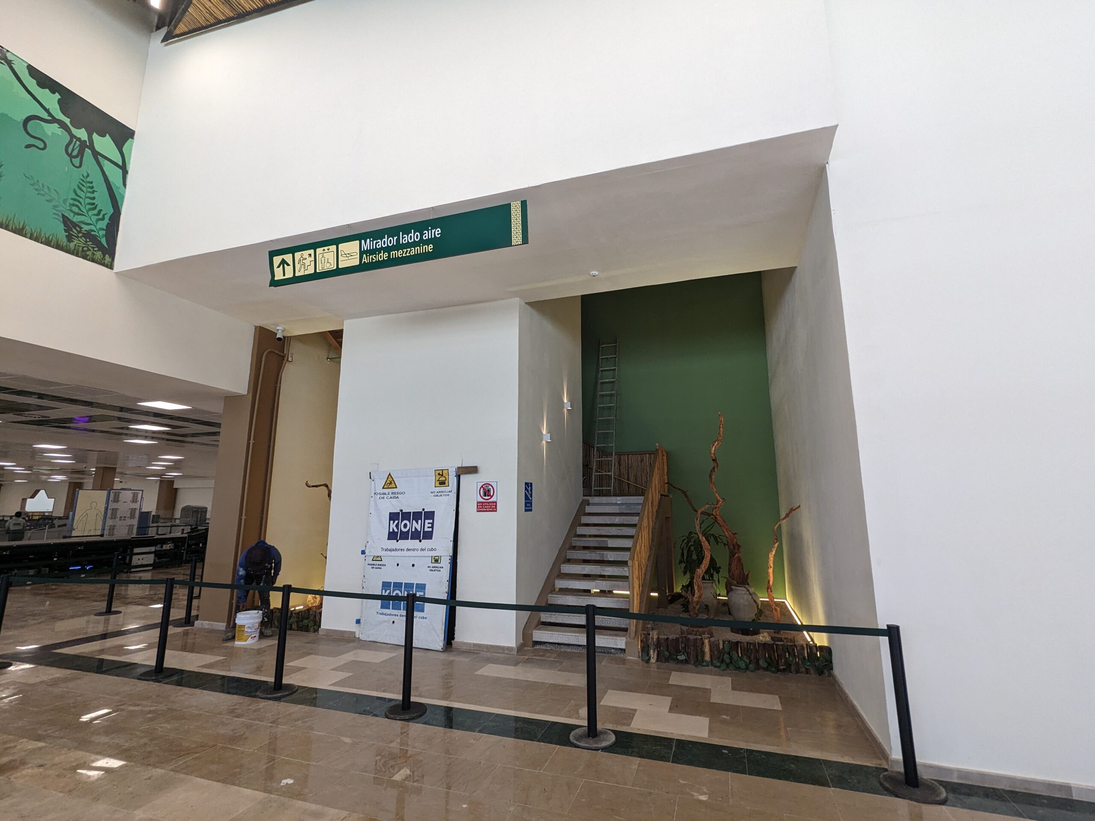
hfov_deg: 94.5
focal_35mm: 16
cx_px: 548
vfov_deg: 78.1
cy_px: 410
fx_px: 506
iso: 126
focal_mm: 2.35
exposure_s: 1/120
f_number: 2.2
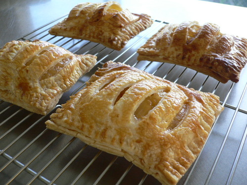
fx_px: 250
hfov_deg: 52.6
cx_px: 124
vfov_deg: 40.7
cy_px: 92
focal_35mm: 35
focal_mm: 5.8
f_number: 2.8
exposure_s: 1/50
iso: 100
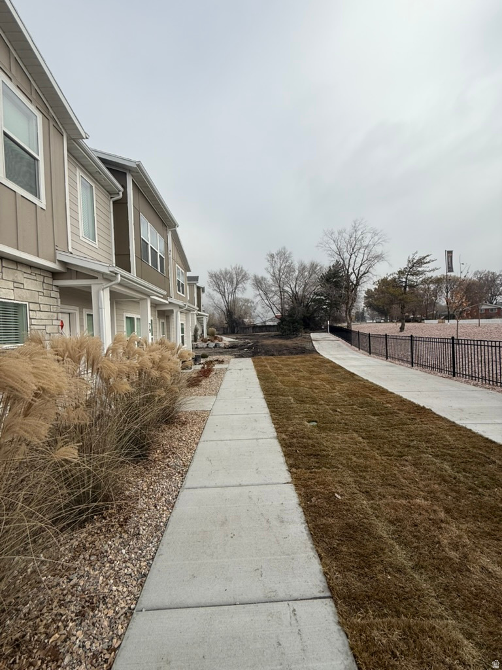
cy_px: 335
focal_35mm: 14
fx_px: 271
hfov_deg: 85.7
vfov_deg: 102.1
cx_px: 251
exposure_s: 1/1259
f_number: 2.2
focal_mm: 2.22
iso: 50
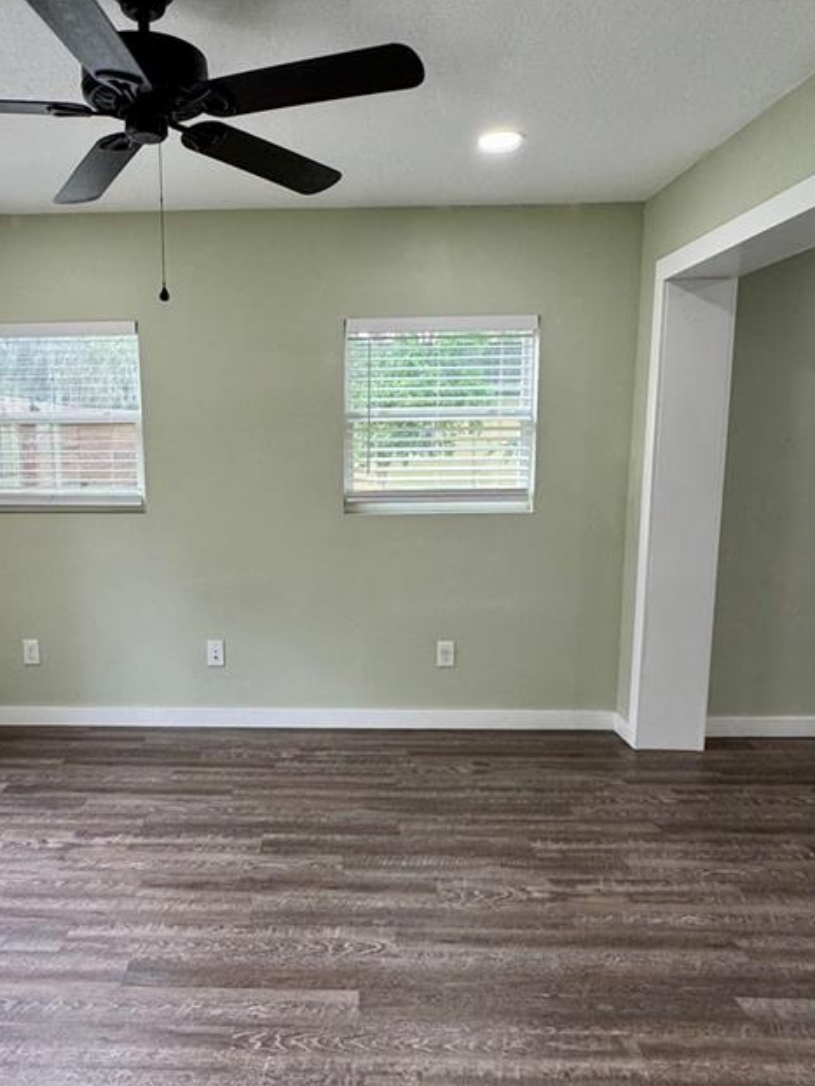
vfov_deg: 65.2
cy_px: 576
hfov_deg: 50.6
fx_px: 847
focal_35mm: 27
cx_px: 281
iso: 100
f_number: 2.2
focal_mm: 2.22
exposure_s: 1/120
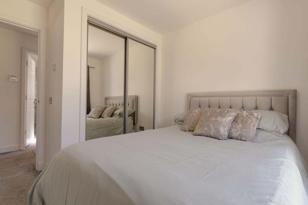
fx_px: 145
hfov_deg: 93.3
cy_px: 102
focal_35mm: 17
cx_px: 154
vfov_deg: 70.3
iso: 100
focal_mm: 17
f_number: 8
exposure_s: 1/10
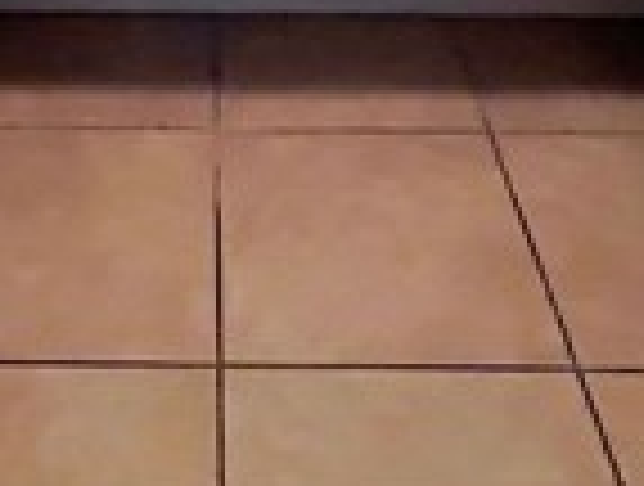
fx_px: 1082
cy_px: -572
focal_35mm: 58
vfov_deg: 16.5
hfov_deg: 32.7
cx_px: 180
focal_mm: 1.57
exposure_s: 1/60
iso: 800
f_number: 1.8
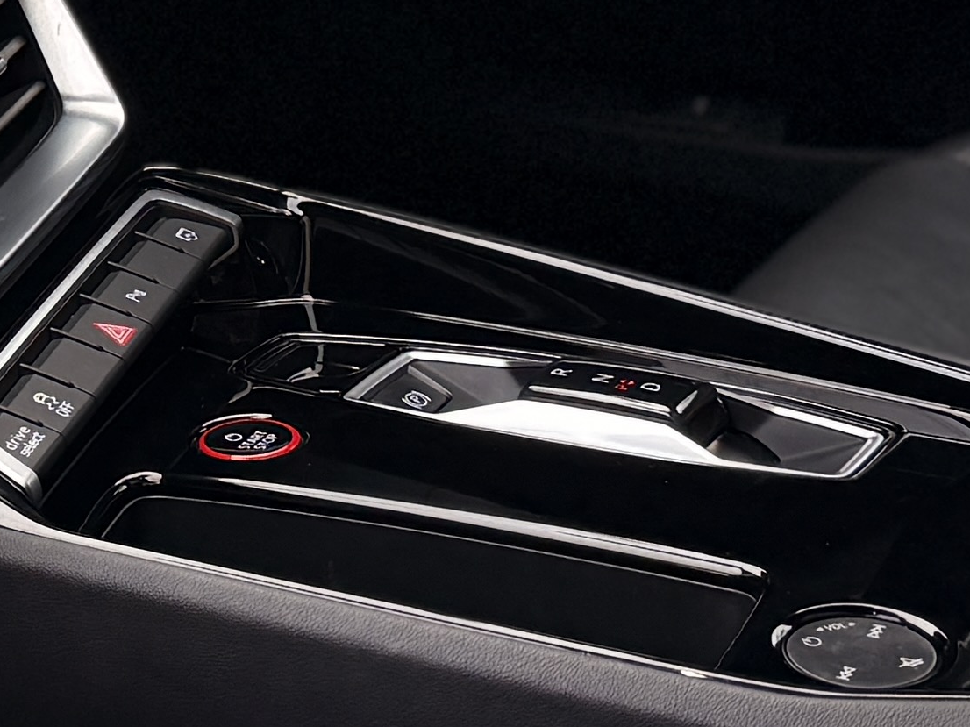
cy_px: -329
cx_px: -206
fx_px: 3474
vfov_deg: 11.5
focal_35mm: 124
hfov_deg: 15.3
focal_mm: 6.76
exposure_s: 1/288
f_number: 1.78
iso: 100
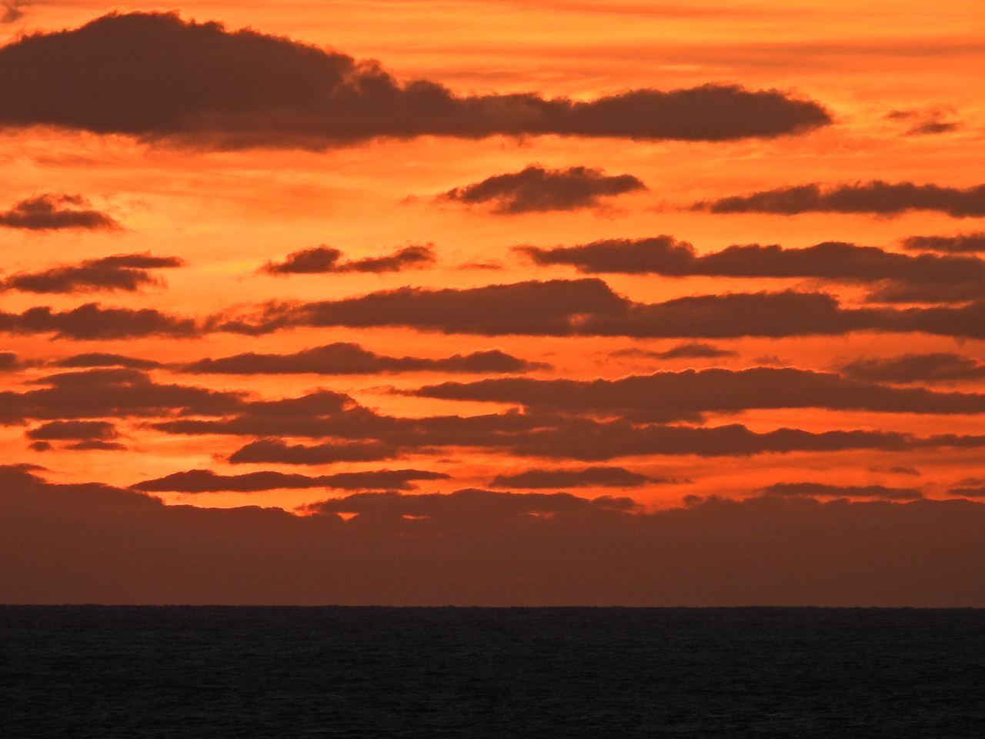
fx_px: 18496
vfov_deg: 2.3
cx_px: 492
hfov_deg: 3.1
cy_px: 370
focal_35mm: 650
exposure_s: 1/500
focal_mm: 116
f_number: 5.6
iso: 110
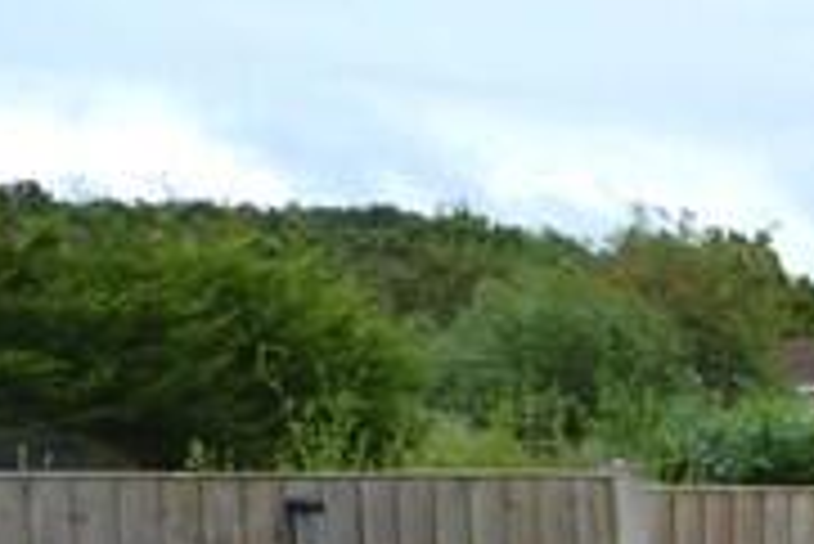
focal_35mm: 85
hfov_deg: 14.7
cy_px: 483
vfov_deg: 15.9
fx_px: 1923
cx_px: 1961
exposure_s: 1/250
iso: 400
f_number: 8
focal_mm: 10
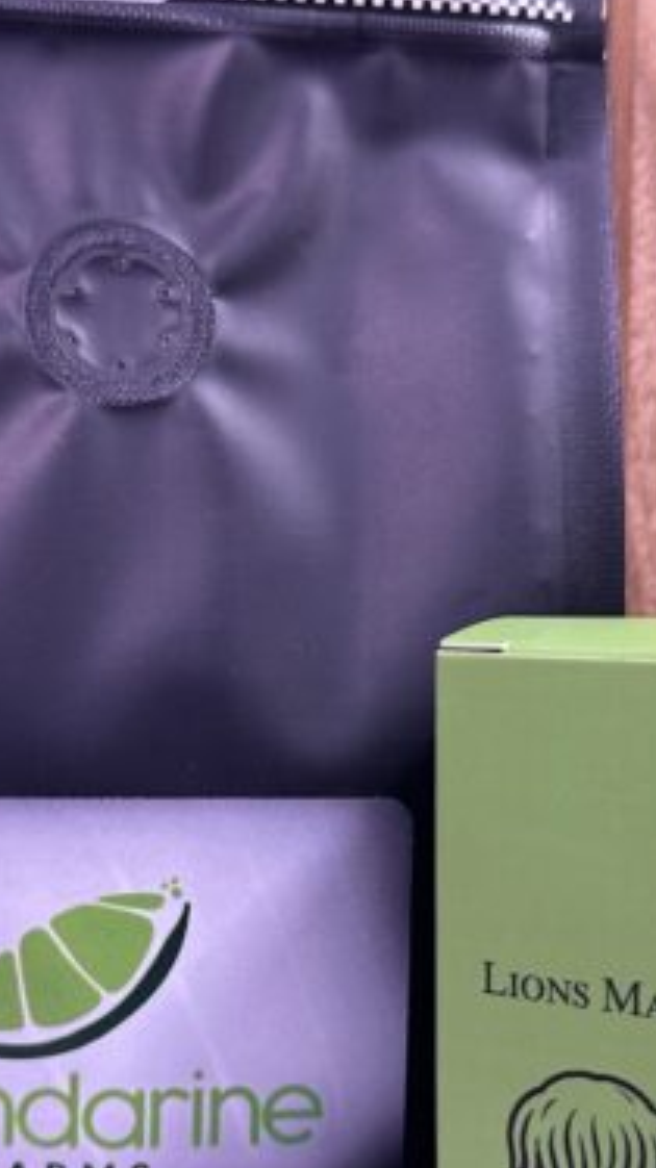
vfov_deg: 37.1
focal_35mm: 56
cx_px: 287
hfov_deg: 21.4
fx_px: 1734
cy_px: 684
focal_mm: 6.86
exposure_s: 1/60
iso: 250
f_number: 1.78
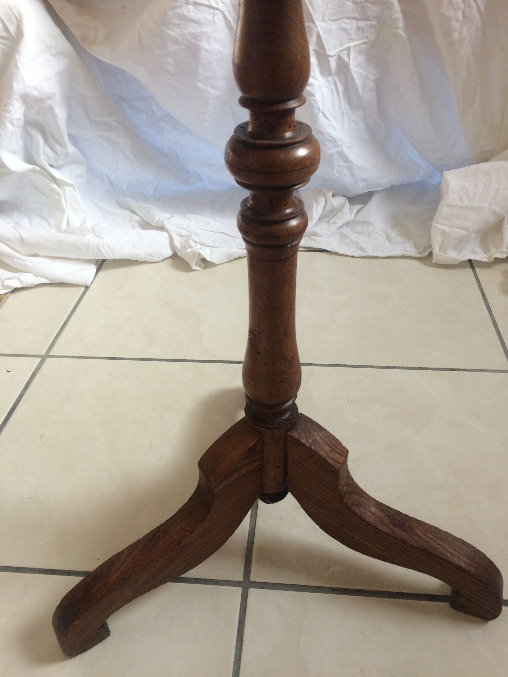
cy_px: 338
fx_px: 567
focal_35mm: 29
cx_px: 254
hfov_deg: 48.2
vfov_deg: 61.7
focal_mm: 4.15
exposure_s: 1/100
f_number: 2.2
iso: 50
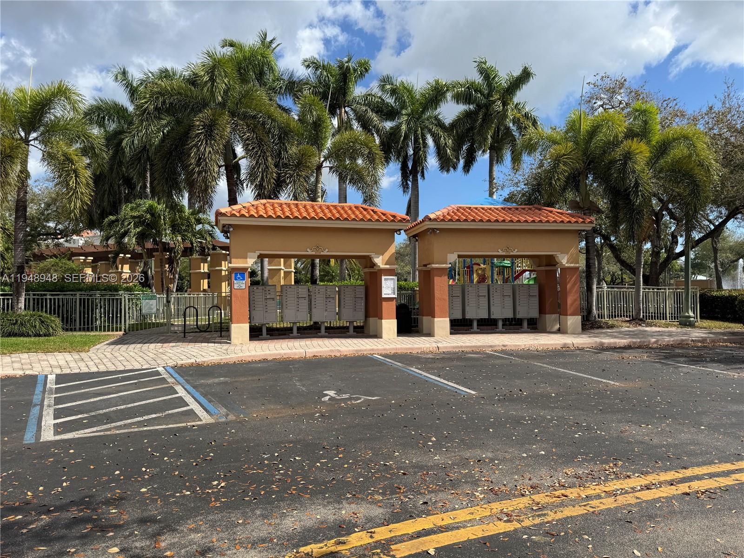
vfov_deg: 56.8
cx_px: 372
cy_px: 279
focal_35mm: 24
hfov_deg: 71.6
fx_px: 516
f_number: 1.78
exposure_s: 1/3096
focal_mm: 6.76
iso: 80
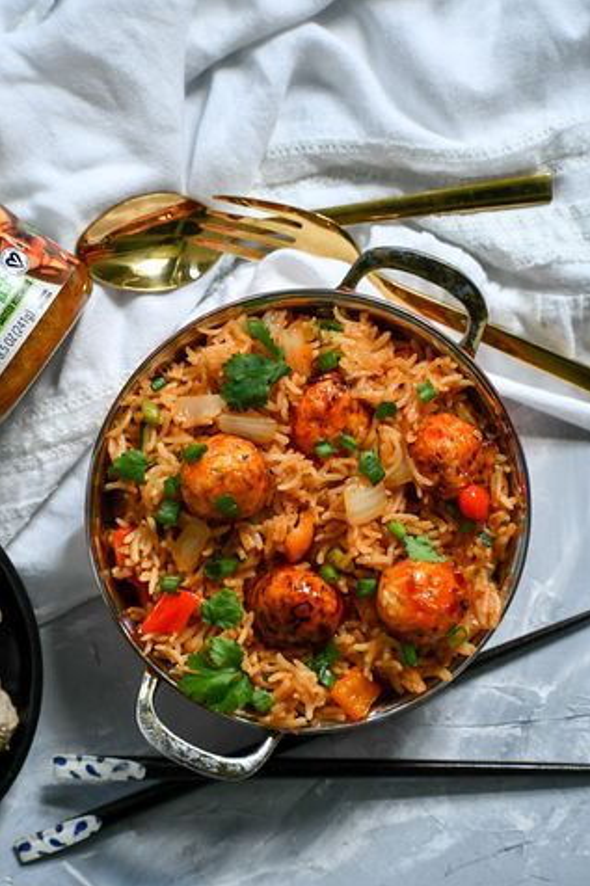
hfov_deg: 11.0
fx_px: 3050
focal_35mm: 124
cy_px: 443
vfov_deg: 16.5
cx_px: 296
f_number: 4.8
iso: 3200
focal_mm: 82
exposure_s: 1/100
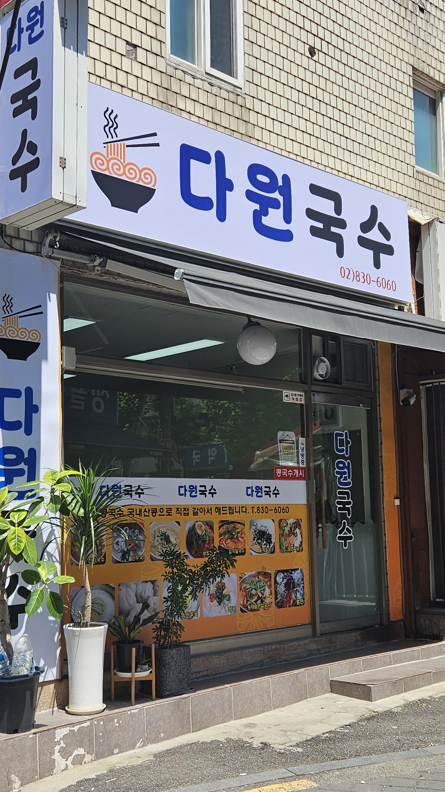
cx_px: 225
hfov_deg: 27.7
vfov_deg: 47.3
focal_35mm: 43
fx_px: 902
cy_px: 417
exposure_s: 1/1814
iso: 25
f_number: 1.8
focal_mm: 5.4
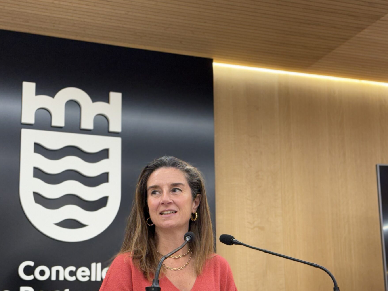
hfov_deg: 27.8
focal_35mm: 70
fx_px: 785
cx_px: 187
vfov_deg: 21.0
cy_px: 186
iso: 125
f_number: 1.78
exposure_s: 1/100
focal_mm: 6.76
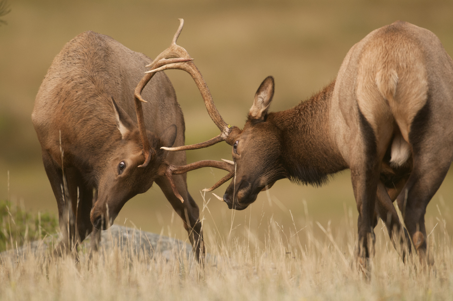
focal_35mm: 900
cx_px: 226
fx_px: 11311
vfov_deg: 1.5
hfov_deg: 2.3
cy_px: 150
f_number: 4.5
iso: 400
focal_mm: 600
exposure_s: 1/400
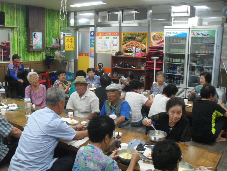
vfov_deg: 40.7
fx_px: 230
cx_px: 114
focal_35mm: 35
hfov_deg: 52.6
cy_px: 86
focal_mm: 6.2
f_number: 2.8
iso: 200
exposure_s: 1/20
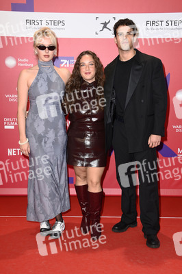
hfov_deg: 28.0
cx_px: 91
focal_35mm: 48
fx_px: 365
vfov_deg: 41.1
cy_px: 137
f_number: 6.3
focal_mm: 48
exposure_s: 1/250
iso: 800
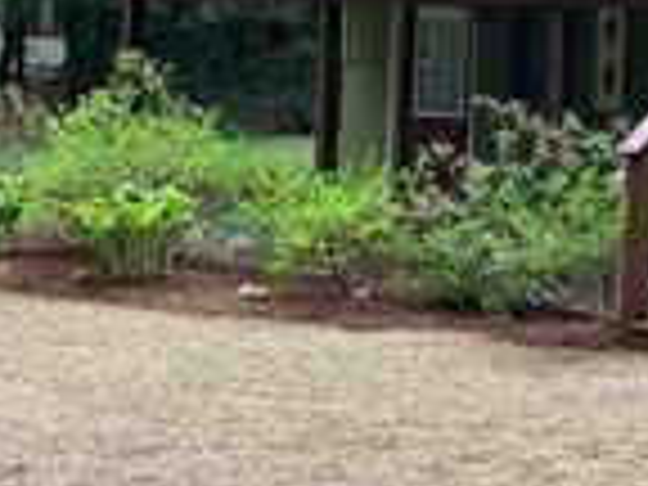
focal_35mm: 90
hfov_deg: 18.9
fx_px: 1685
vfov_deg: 16.1
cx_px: 1004
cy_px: 2
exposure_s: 1/60
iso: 125
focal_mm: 4.25
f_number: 1.8
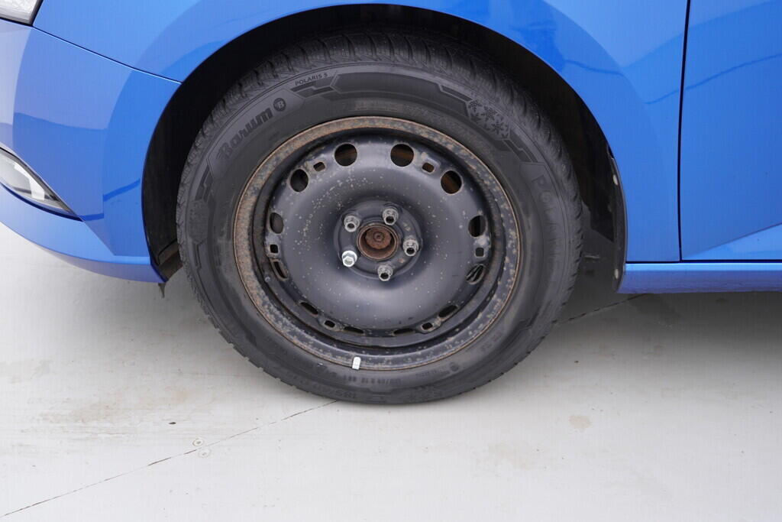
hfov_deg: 53.1
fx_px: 782
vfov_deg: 36.9
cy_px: 261
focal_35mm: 36
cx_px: 391
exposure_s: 1/40
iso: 125
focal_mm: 24
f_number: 2.8
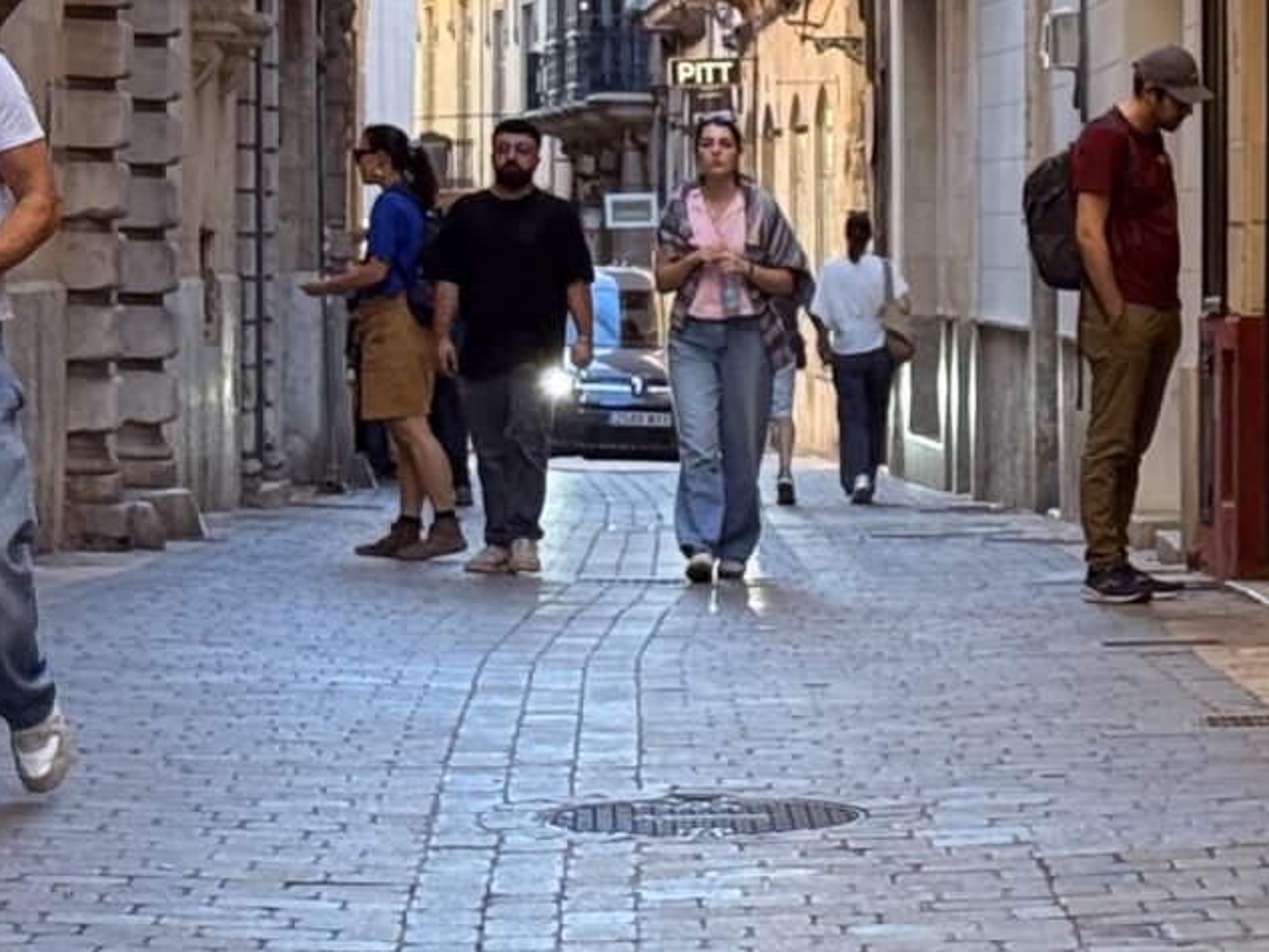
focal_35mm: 194
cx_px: 1658
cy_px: 635
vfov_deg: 7.7
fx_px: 7113
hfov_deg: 10.0
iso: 100
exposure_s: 1/138
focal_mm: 6.76
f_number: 1.78
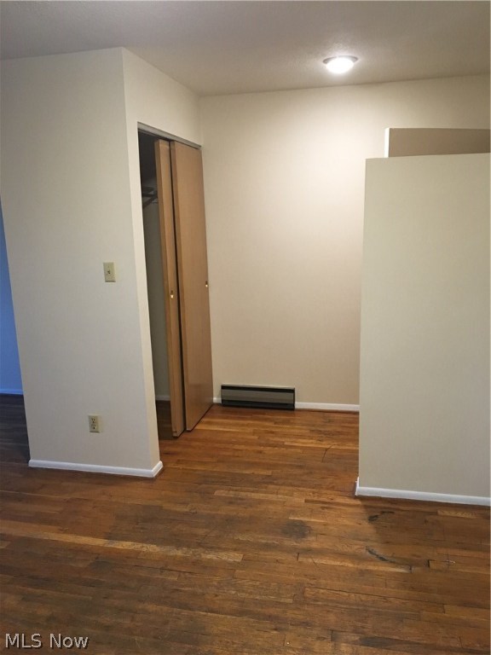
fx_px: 548
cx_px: 246
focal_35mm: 29
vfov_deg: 61.7
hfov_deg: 48.2
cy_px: 328
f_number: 2.2
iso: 160
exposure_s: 1/30
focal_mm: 4.15
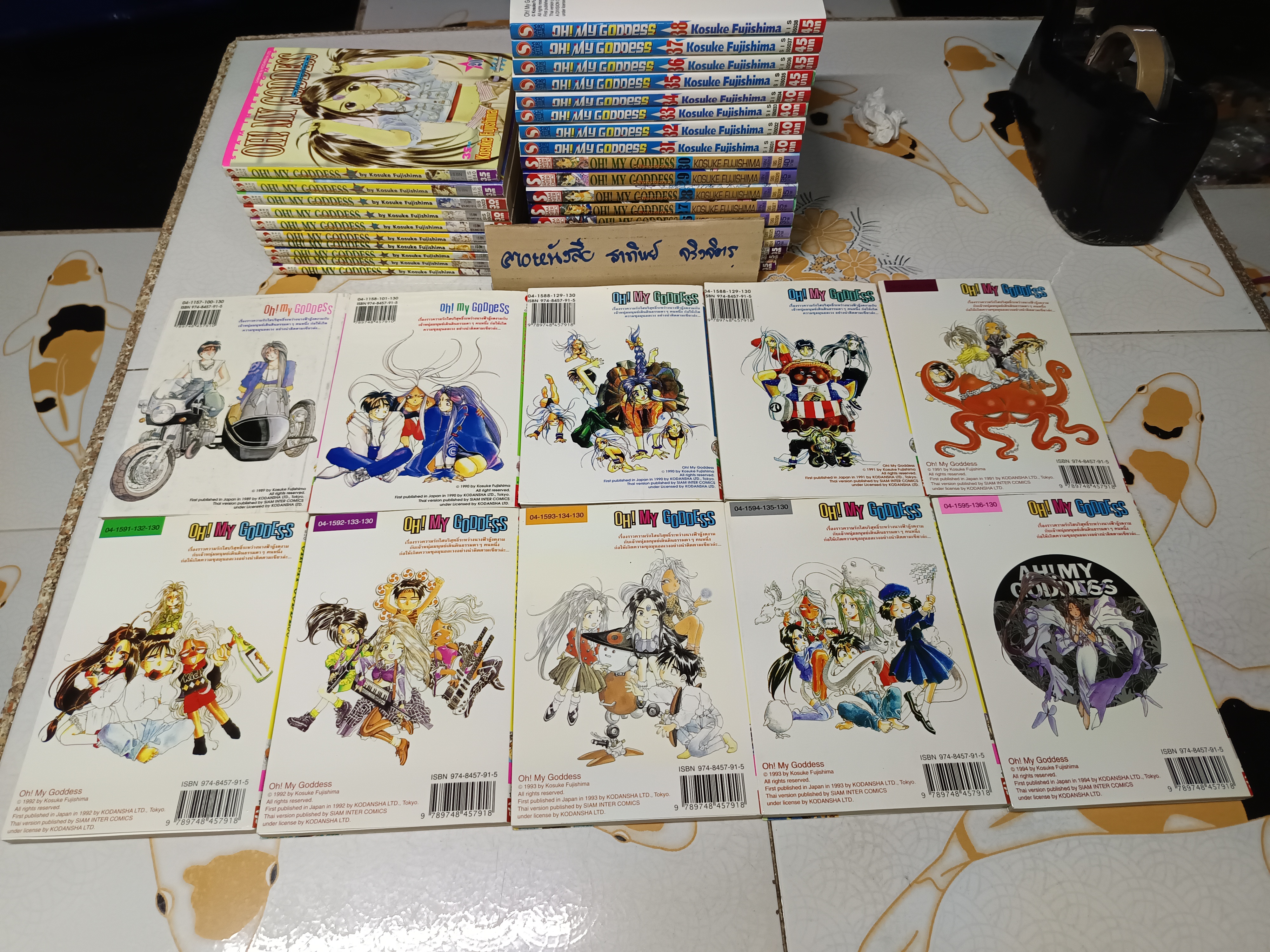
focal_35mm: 24
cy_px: 476
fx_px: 881
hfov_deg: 71.6
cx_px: 635
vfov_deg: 56.8
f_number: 1.7
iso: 1234
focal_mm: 5.31
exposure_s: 1/50
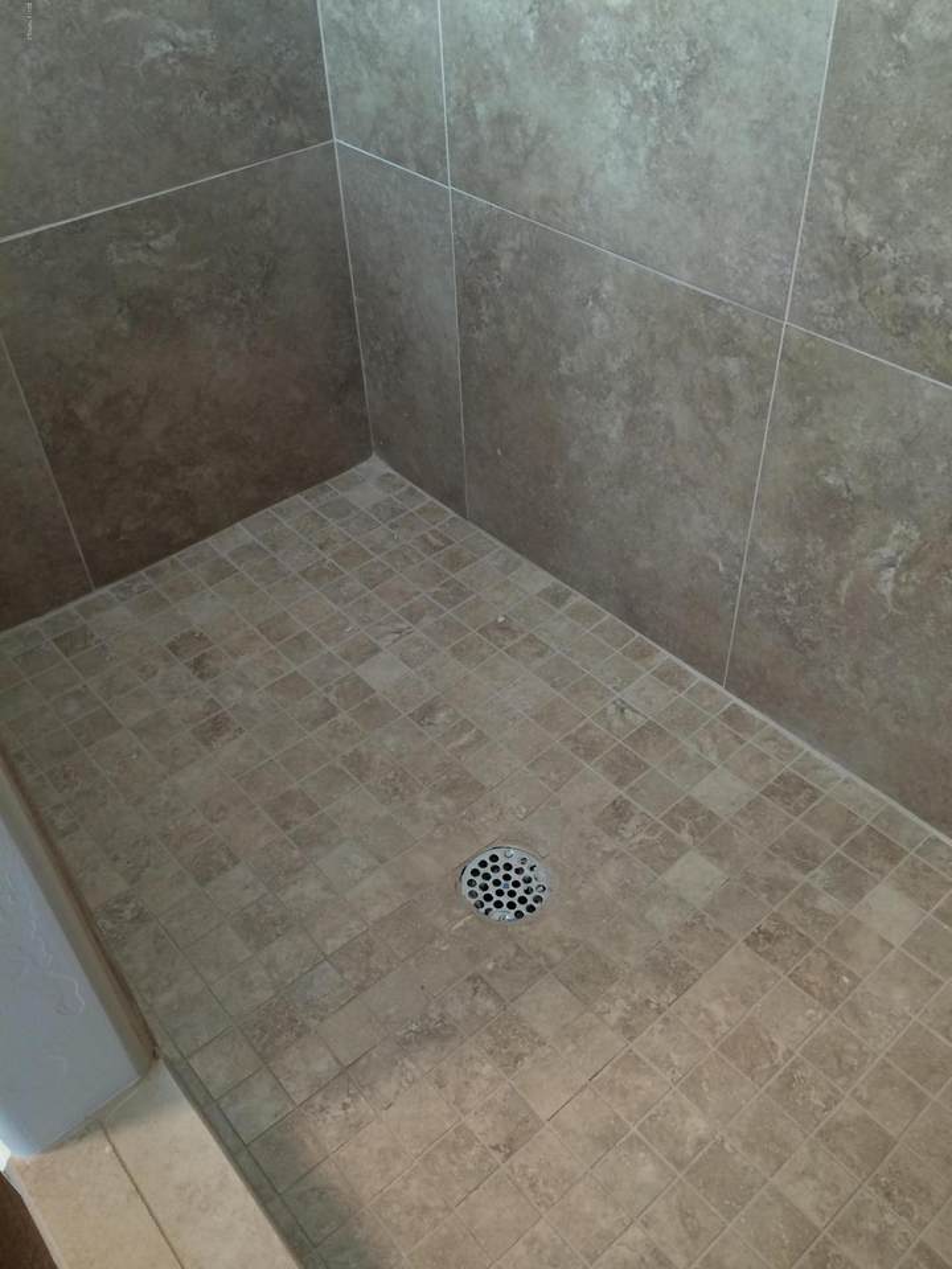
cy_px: 634
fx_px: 1063
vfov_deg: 61.7
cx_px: 476
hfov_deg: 48.2
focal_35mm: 29
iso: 64
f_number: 2.2
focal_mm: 4.15
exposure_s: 1/30
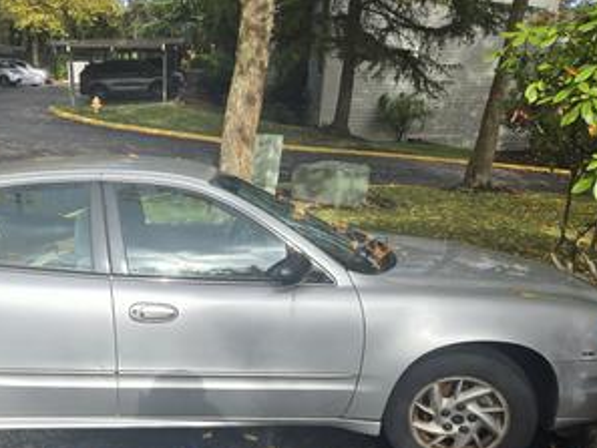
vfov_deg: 35.9
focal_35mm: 39
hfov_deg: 46.4
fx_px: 673
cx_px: 163
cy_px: 344
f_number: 1.8
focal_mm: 5.4
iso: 25
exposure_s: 1/1061
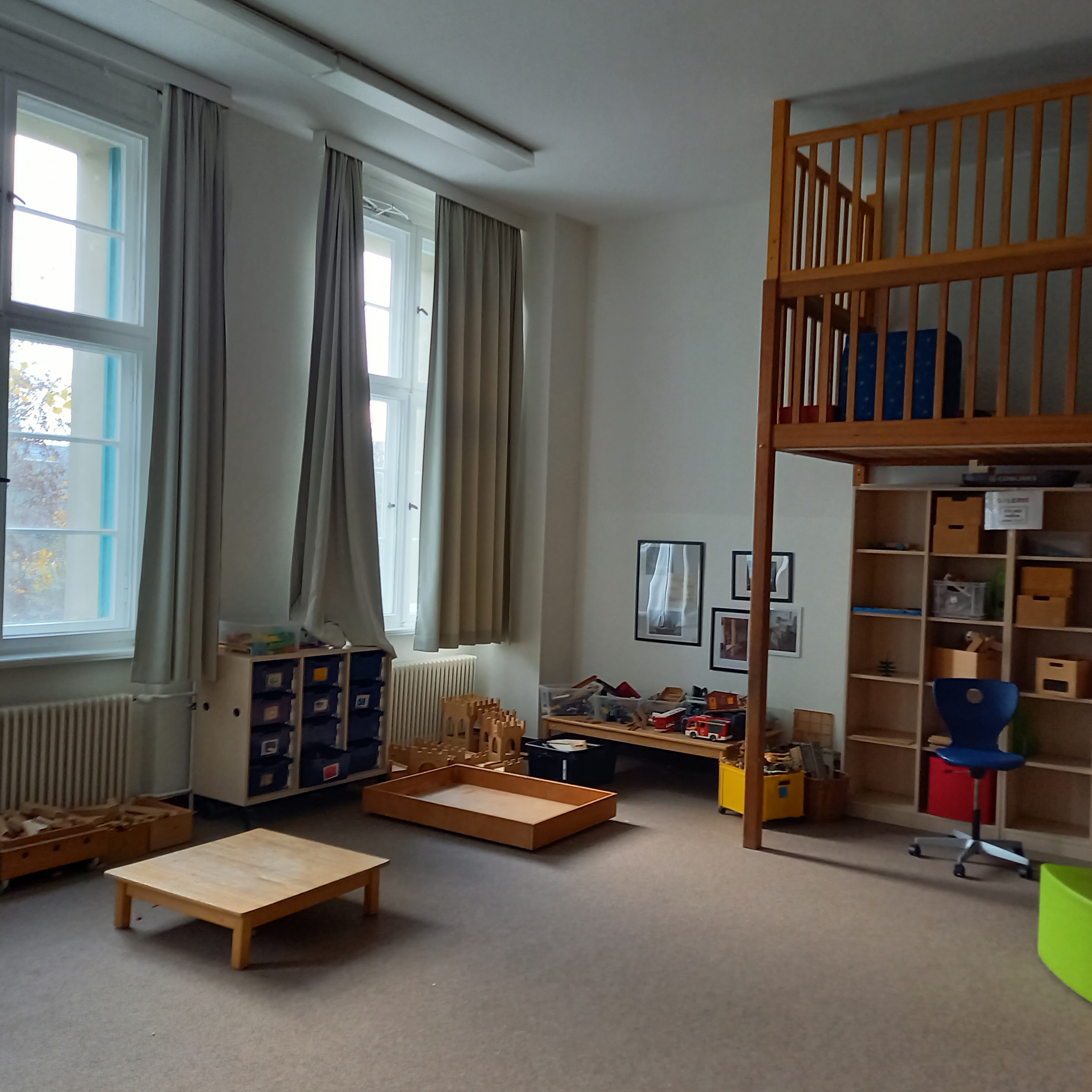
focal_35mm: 30
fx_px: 1071
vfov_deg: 54.0
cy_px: 553
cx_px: 569
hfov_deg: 54.0
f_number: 2
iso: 320
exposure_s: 1/49
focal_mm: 4.6
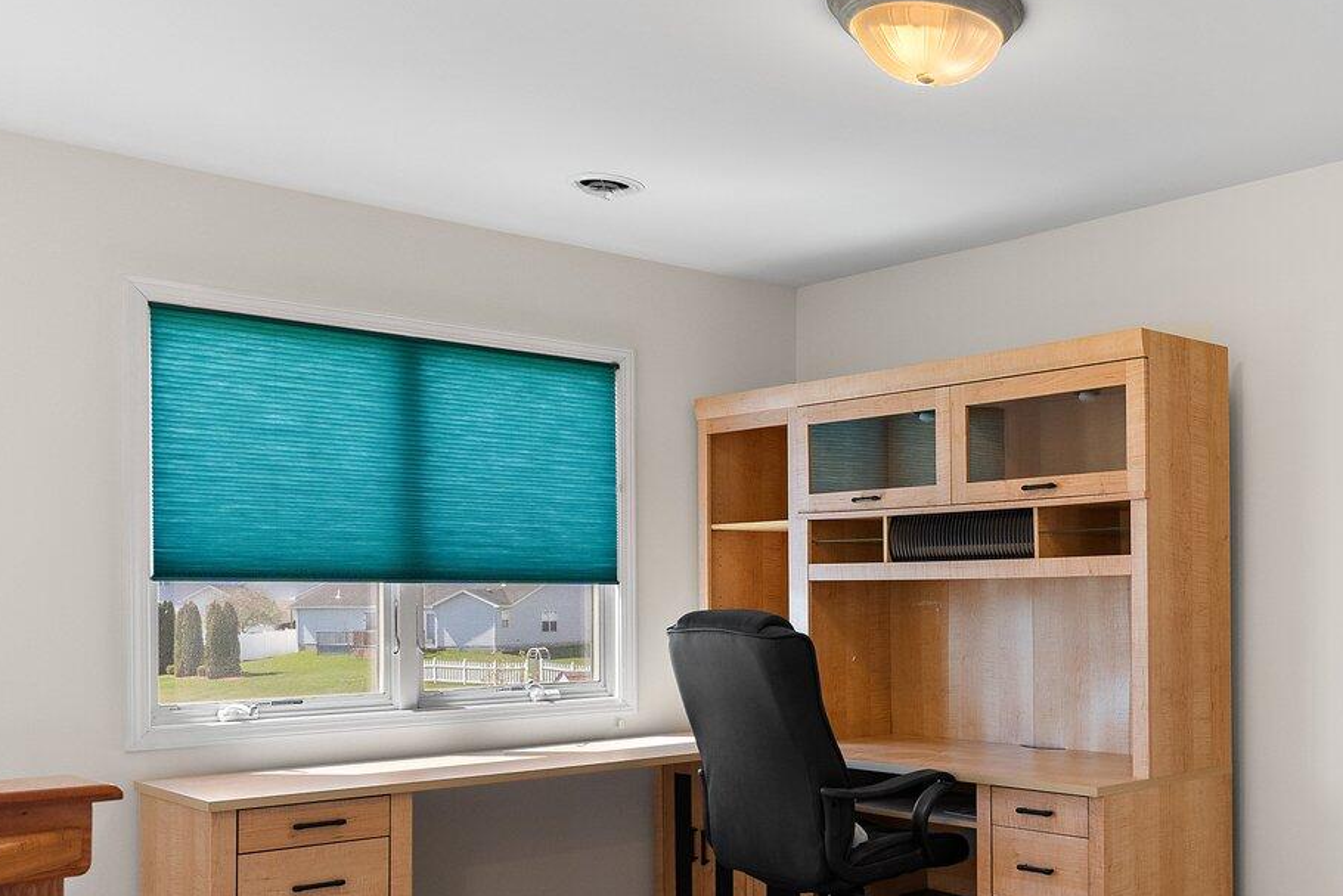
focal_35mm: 36
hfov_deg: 48.6
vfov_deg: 36.6
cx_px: 1159
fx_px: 1343
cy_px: 584
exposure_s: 1/15
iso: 1000
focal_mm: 16
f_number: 5.6
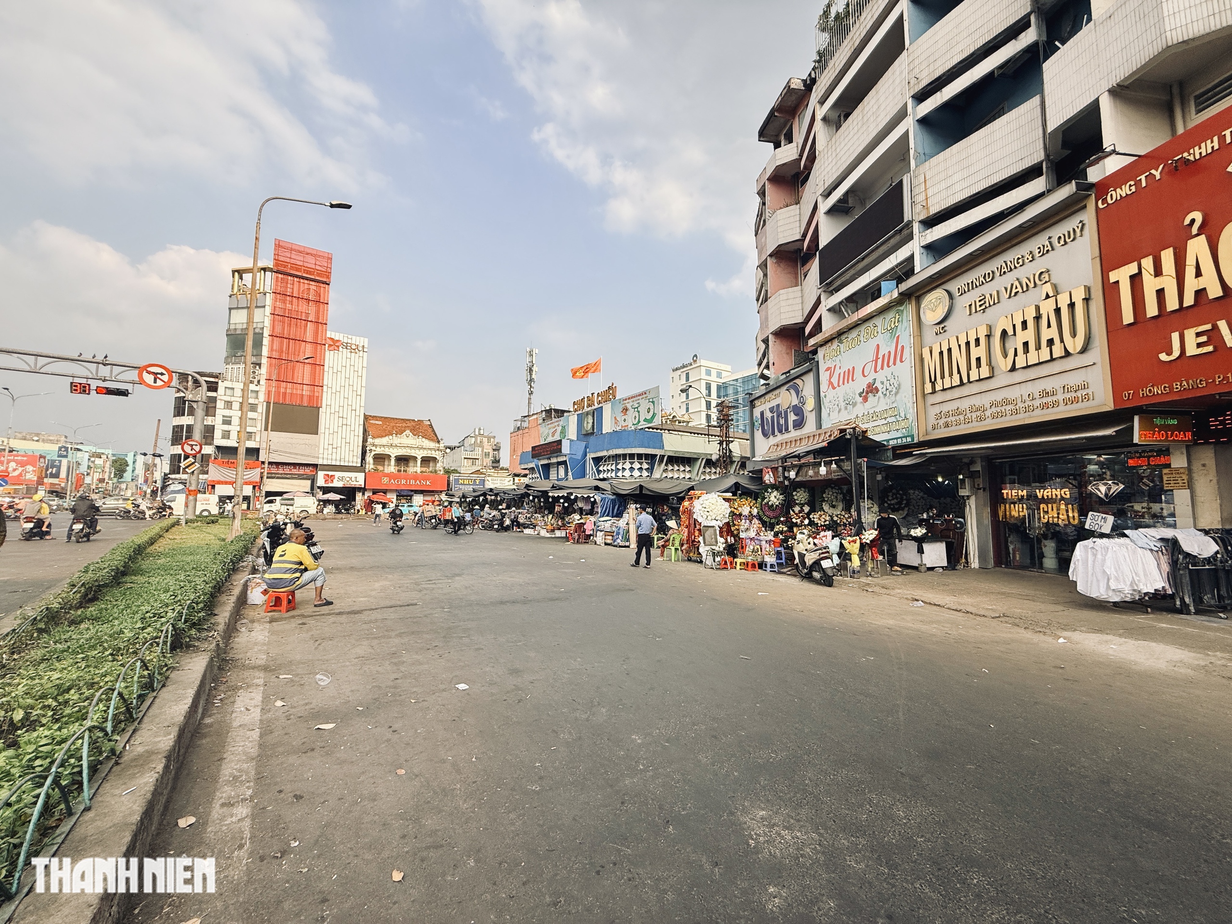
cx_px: 616
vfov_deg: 85.7
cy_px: 462
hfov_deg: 102.1
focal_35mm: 14
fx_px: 498
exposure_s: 1/985
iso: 50
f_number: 2.2
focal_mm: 2.22
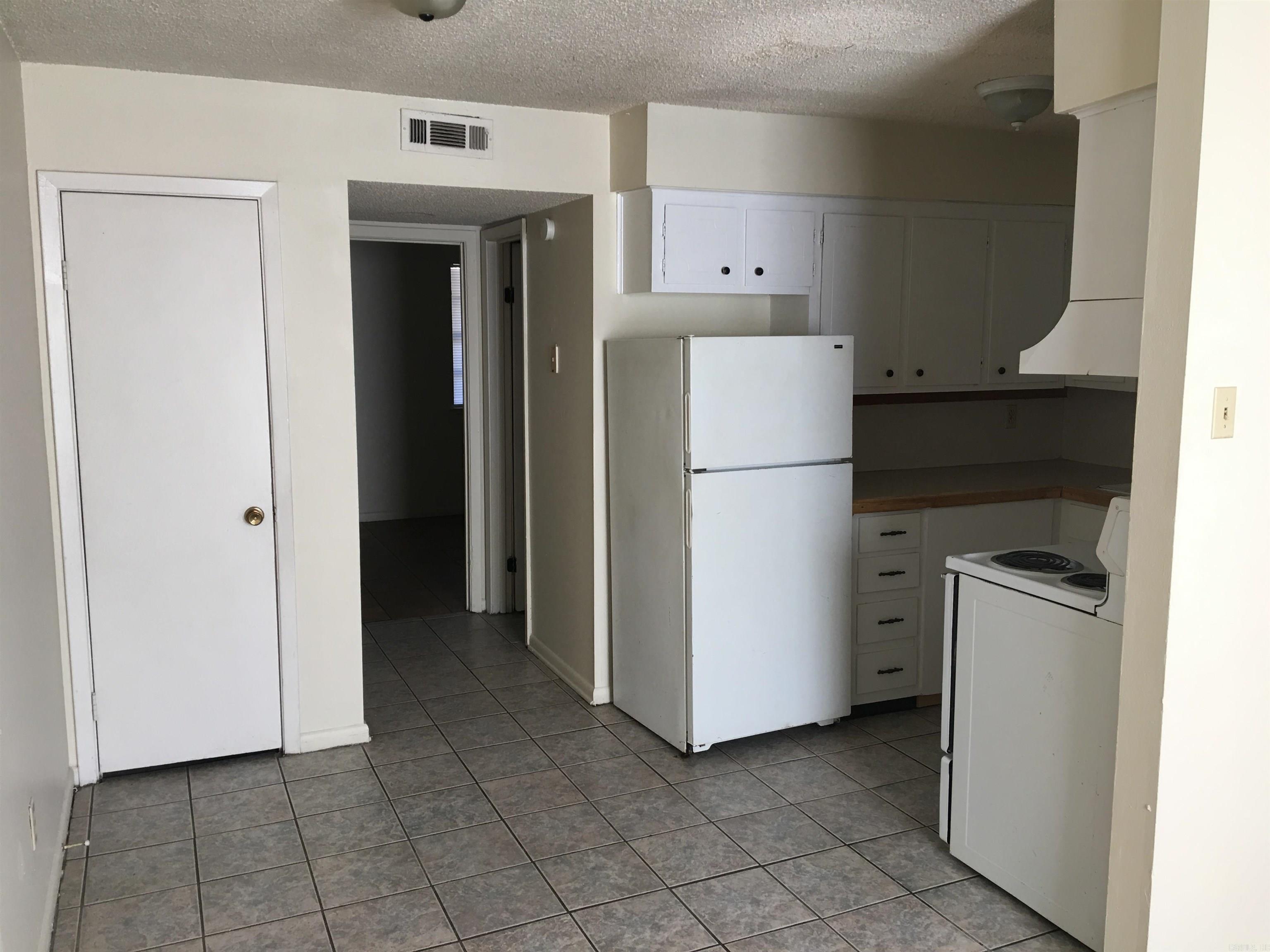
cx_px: 635
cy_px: 476
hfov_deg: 61.7
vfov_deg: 48.2
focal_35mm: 29
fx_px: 1064
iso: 25
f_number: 2.2
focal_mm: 4.15
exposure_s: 1/30
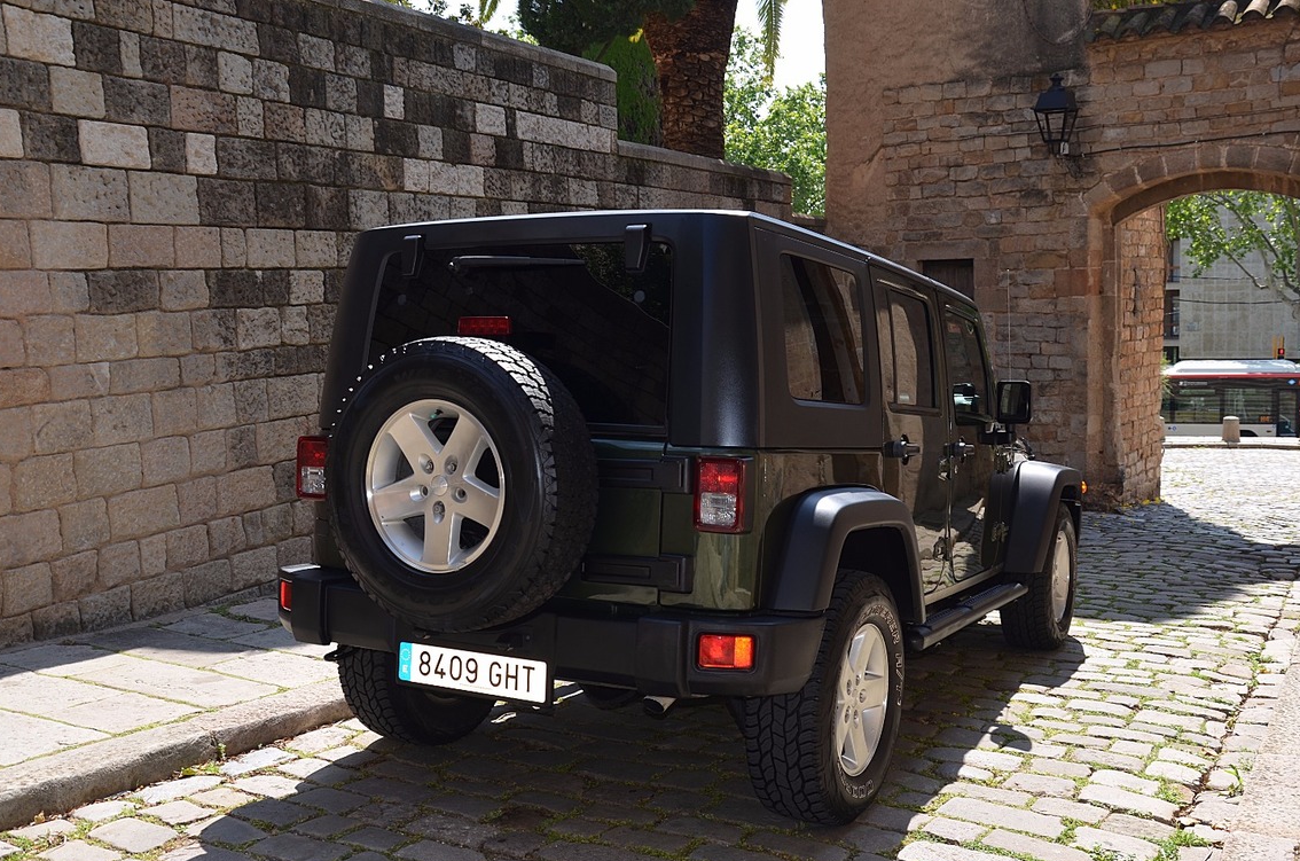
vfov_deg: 37.1
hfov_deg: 53.7
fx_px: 1282
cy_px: 443
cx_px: 699
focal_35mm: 36
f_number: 5.6
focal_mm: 21
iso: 100
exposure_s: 1/200
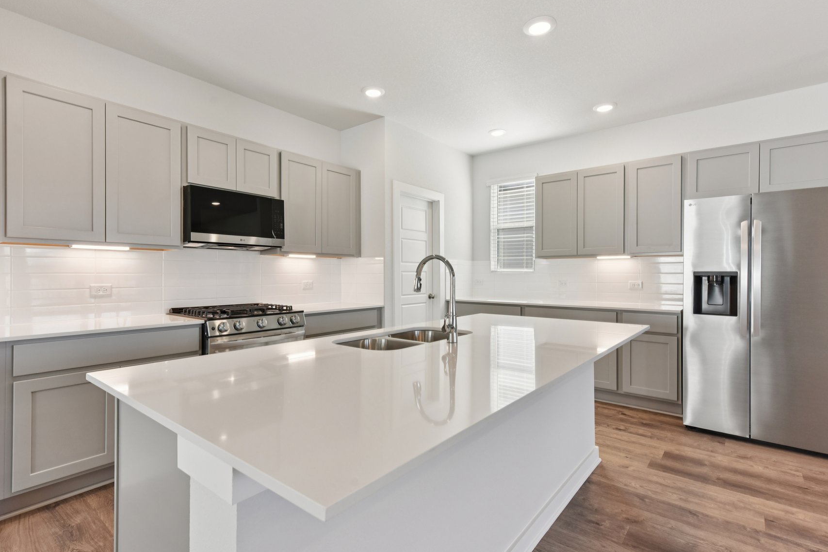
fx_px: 414
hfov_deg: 90.0
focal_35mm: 18
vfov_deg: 67.4
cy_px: 277
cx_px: 404
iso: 400
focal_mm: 15
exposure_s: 1/50
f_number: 8
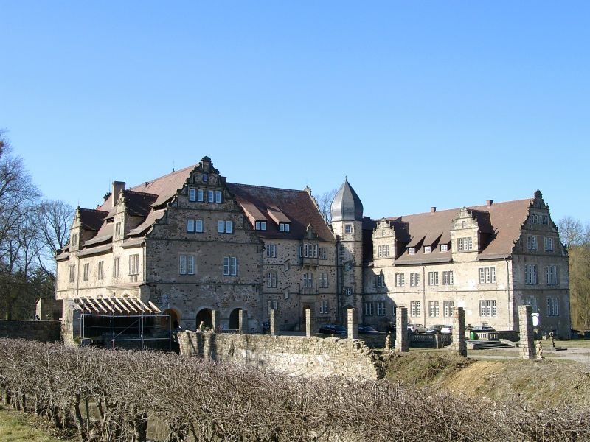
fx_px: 801
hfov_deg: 40.4
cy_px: 221
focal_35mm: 47
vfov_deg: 30.9
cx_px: 295
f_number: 4
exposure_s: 1/484
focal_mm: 9.82
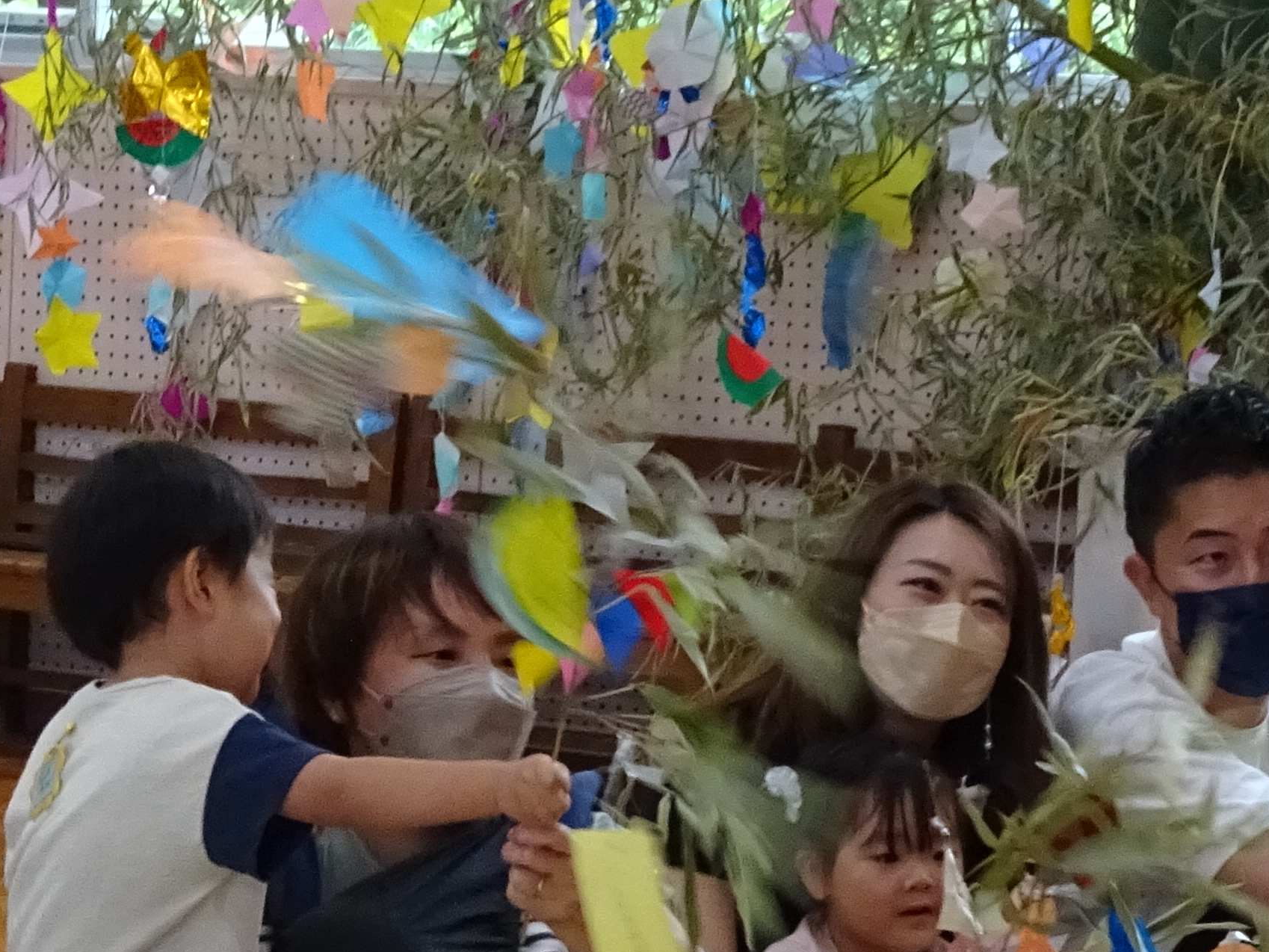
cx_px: -339
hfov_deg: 11.2
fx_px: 6343
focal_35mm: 173
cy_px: 702
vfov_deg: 8.6
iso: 500
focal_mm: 10.23
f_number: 4.5
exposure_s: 1/60
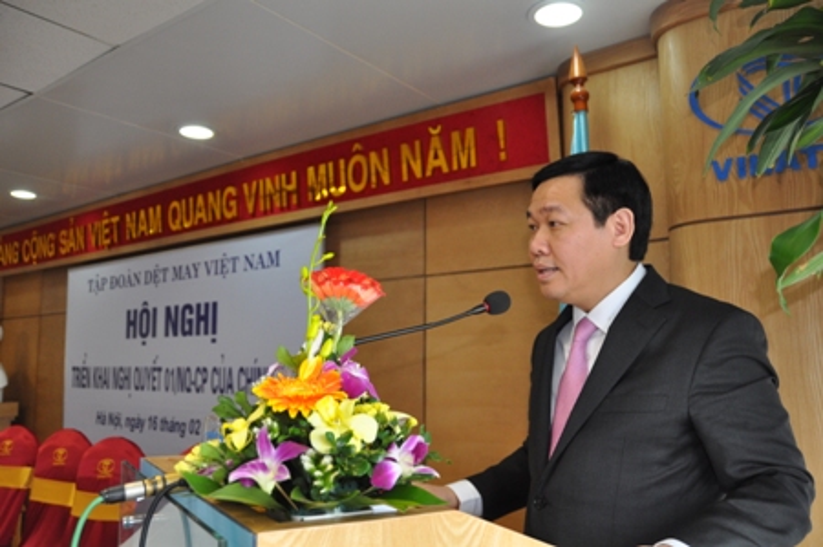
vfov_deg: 43.5
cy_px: 274
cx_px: 412
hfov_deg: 62.0
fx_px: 685
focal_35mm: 30
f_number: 3.5
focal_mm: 20
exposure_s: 1/100
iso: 800
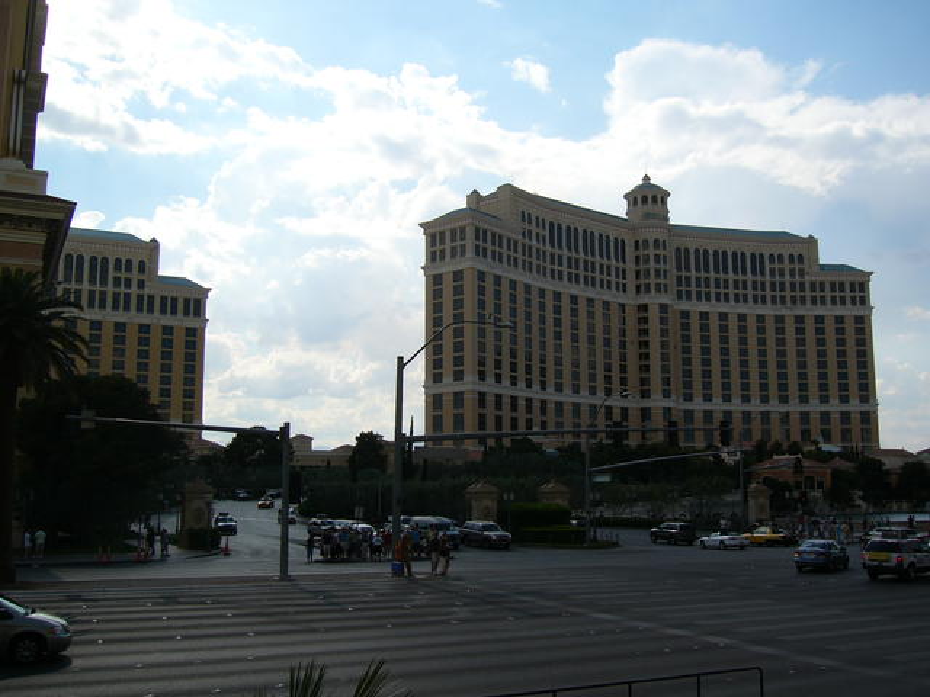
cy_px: 348
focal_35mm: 35
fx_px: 940
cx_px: 465
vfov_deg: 40.7
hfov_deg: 52.6
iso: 50
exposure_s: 1/250
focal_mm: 5.8
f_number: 8
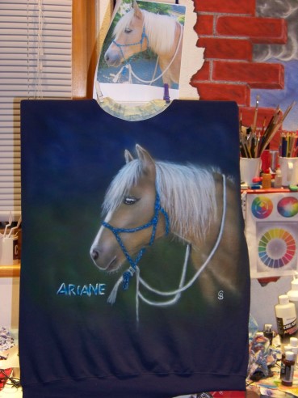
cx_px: 149
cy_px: 199
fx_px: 895
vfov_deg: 25.0
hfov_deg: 18.9
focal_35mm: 78
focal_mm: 13.2
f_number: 3.2
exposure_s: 1/30
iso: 200
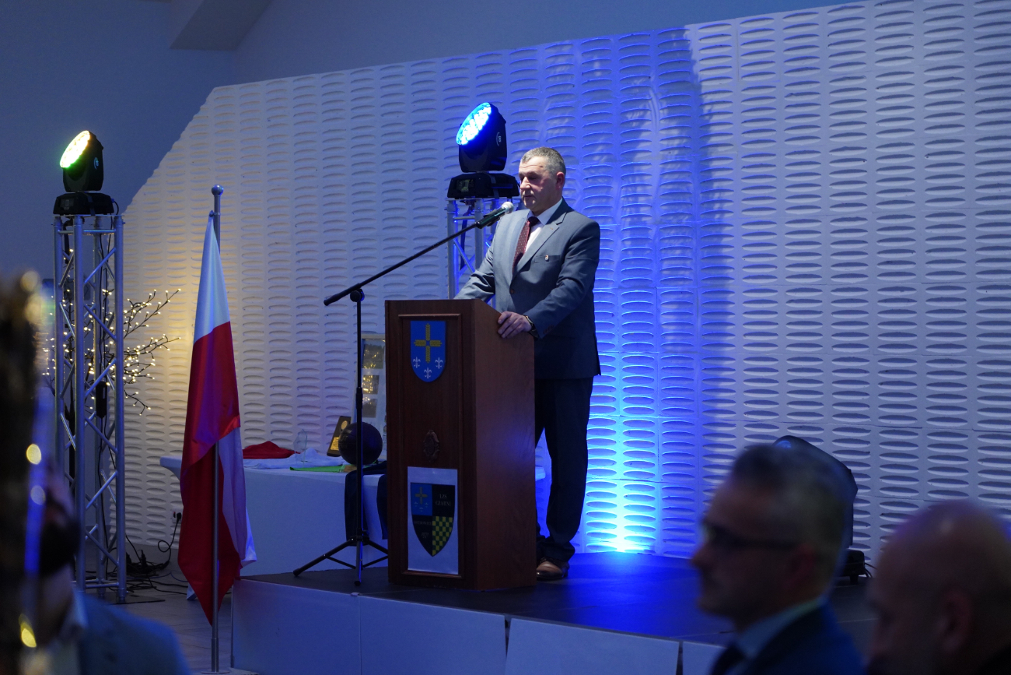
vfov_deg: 13.0
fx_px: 2949
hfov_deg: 19.5
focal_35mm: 105
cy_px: 338
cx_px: 506
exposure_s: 1/160
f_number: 4
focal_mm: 105
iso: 5000
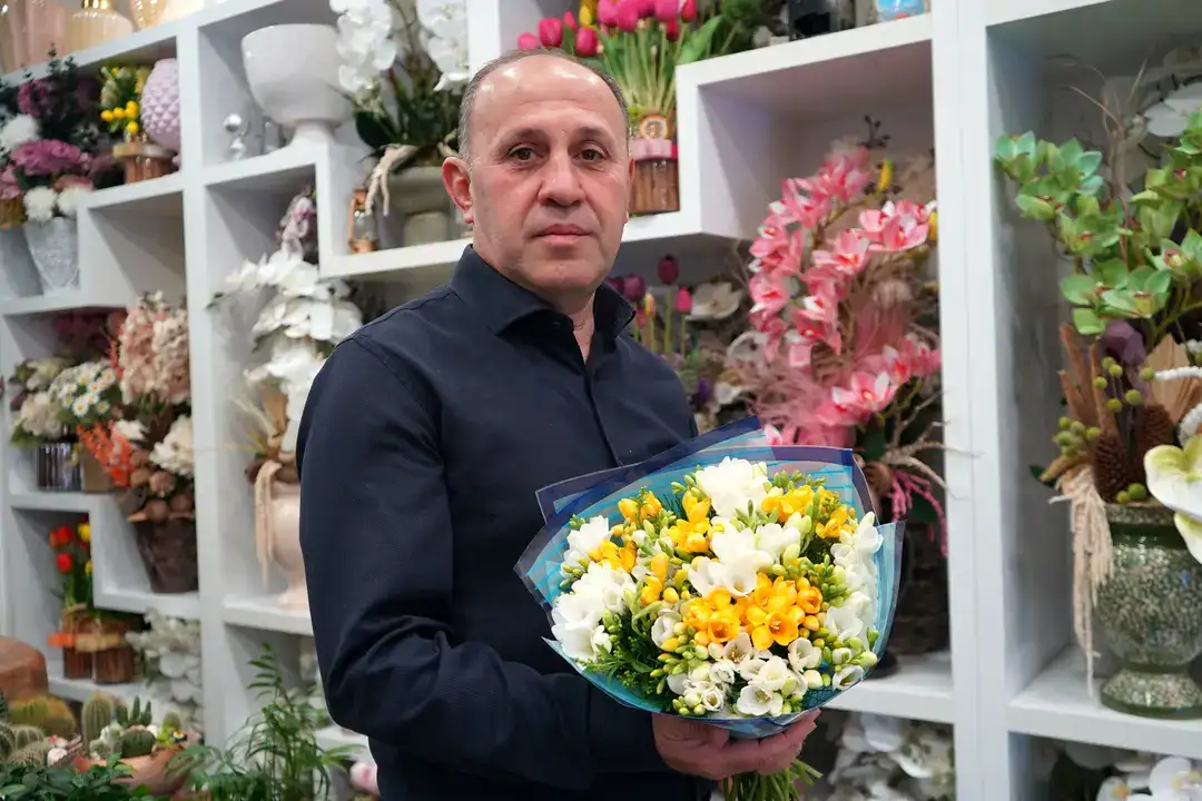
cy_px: 400
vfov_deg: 41.1
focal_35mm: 32
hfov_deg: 58.7
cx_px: 601
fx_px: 1068
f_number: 4
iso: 1000
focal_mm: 32
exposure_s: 1/160
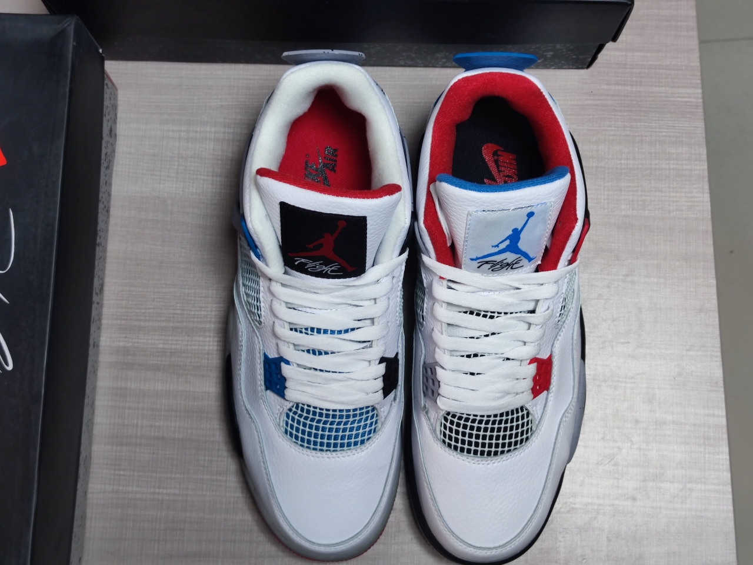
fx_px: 1044
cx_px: 376
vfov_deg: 30.3
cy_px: 282
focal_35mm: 48
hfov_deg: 39.7
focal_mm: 6.72
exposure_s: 1/100
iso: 255
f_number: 1.69
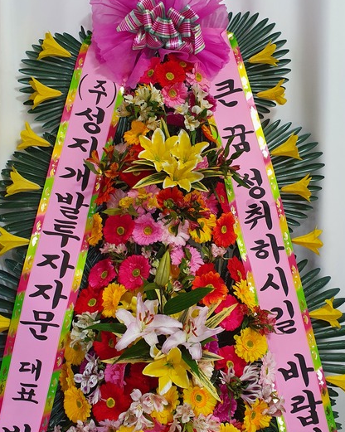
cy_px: 228
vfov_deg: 46.9
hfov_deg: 38.2
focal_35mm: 39
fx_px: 498
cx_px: 177
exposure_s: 1/120
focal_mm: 4.32
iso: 320
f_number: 2.4
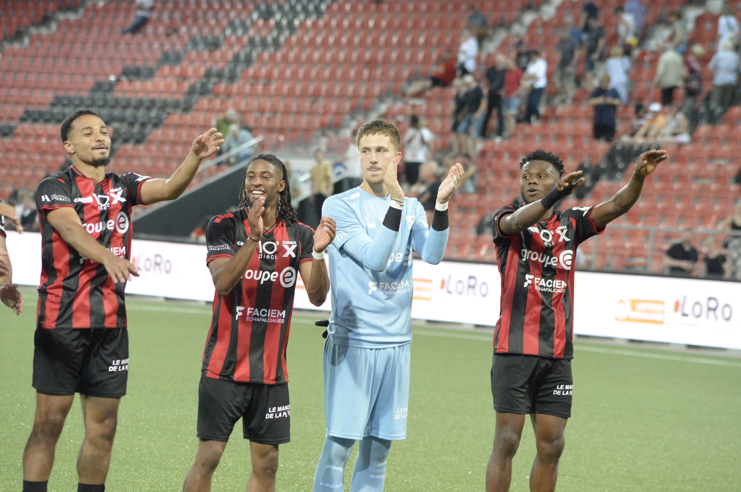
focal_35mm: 185
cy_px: 246
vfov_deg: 7.4
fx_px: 3804
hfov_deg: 11.1
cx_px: 370
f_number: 5.6
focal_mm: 185
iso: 12800
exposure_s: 1/640
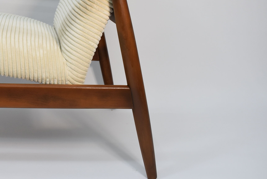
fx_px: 407
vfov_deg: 24.3
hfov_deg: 34.8
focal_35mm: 55
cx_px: 41
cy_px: 36
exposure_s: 1/125
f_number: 5.6
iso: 720
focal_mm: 21
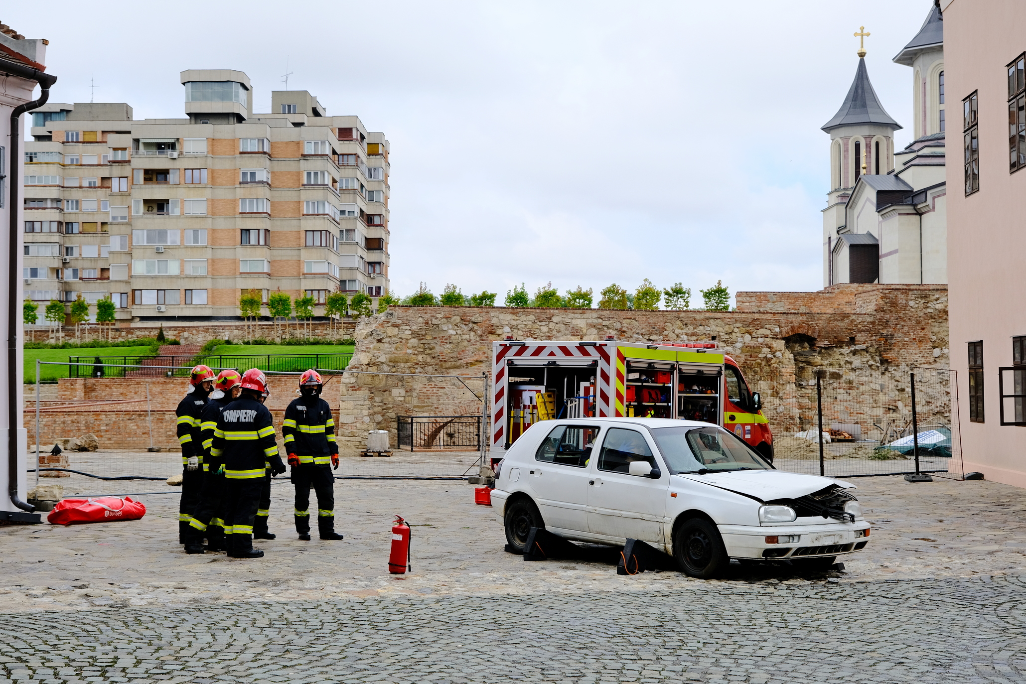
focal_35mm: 49
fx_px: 1396
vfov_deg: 27.5
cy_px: 342
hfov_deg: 40.3
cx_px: 513
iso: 320
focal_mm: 32.5
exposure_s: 1/480
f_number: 5.6
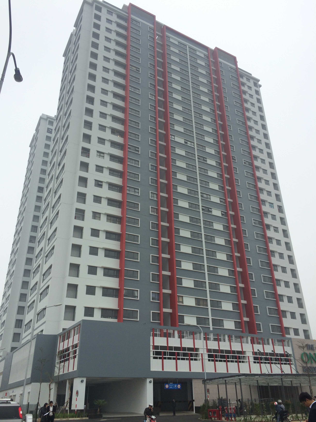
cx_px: 158
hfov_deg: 46.8
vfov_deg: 60.0
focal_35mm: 30
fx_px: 365
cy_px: 211
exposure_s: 1/707
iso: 32
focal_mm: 4.12
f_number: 2.2
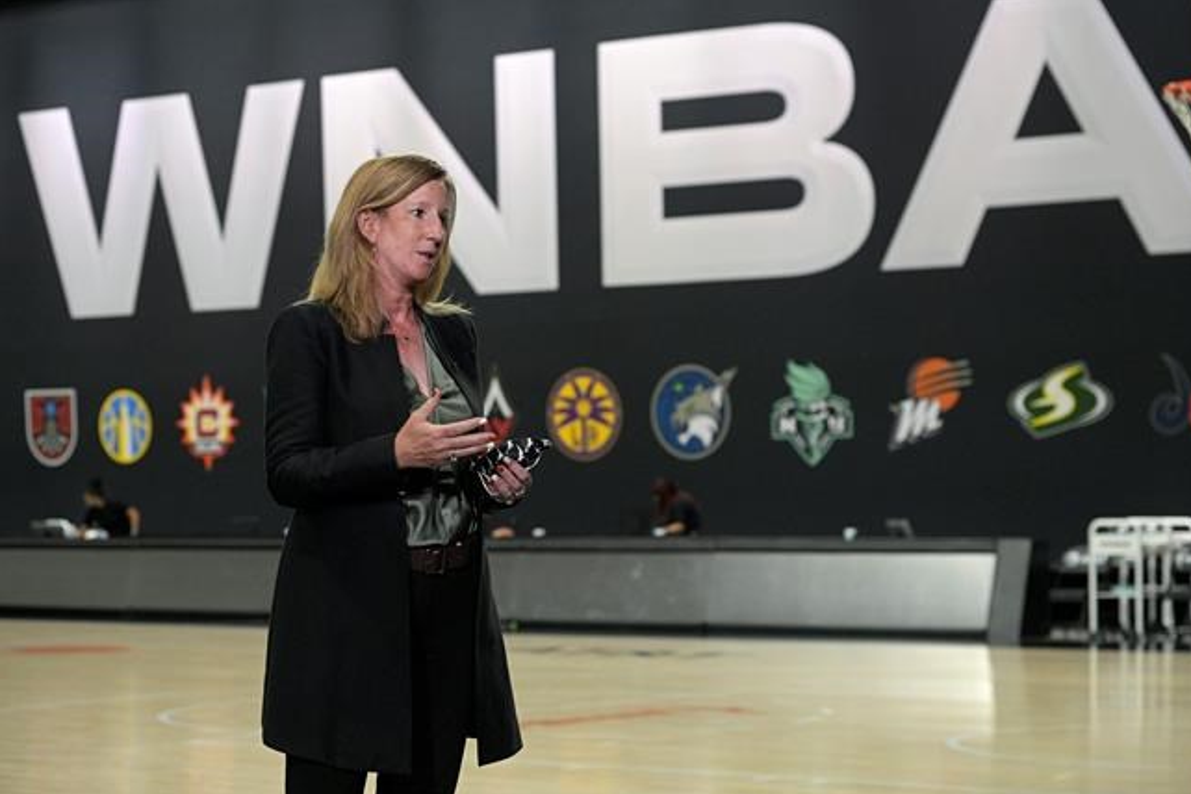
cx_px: 599
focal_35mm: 87
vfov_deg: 15.7
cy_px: 397
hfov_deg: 23.4
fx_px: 2878
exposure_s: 1/800
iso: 5000
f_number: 5.6
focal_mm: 86
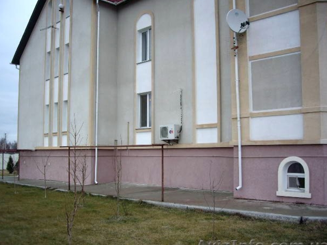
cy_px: 125
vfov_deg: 36.0
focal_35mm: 40
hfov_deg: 46.8
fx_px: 378
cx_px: 160
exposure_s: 1/100
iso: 100
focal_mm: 6.2
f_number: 2.7
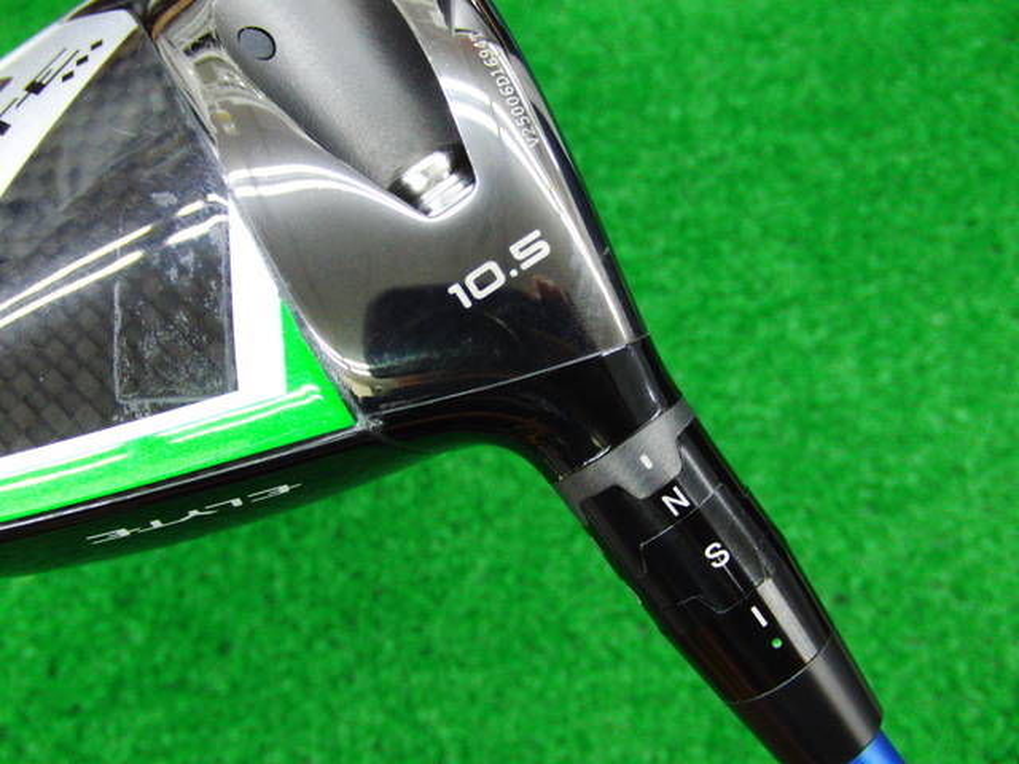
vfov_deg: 38.7
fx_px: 1089
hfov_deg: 50.1
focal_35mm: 37
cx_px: 510
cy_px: 382
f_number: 3.6
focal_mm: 6.42
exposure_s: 1/25
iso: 400
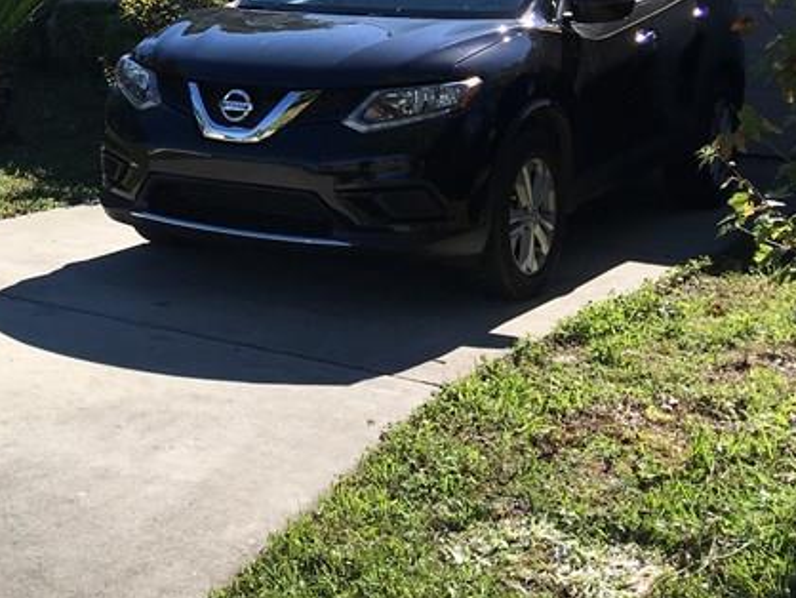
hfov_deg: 26.1
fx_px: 1634
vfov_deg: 20.1
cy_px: -4
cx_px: 13
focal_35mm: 71
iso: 25
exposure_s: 1/1148
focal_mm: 4.15
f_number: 2.2
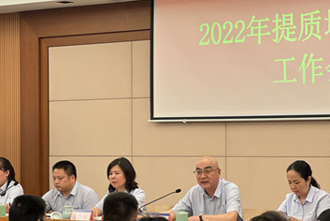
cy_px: 153
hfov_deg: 15.1
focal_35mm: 136
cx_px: 203
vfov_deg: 10.1
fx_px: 1248
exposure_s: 1/33
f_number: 2.8
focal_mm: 9
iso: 125
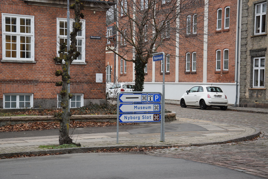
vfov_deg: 18.2
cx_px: 134
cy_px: 90
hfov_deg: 27.0
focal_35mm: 75
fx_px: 558
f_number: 5.6
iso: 640
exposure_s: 1/125
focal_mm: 50
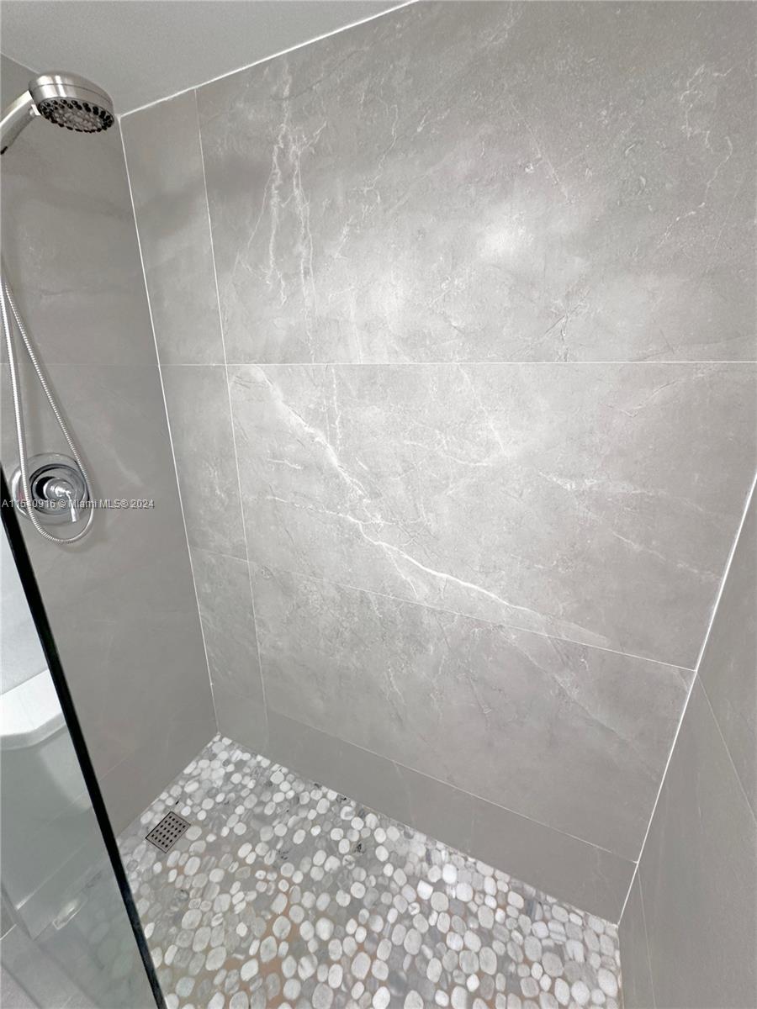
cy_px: 504
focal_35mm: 14
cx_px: 378
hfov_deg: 85.7
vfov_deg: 102.1
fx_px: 408
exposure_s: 1/120
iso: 320
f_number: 2.2
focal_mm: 2.22
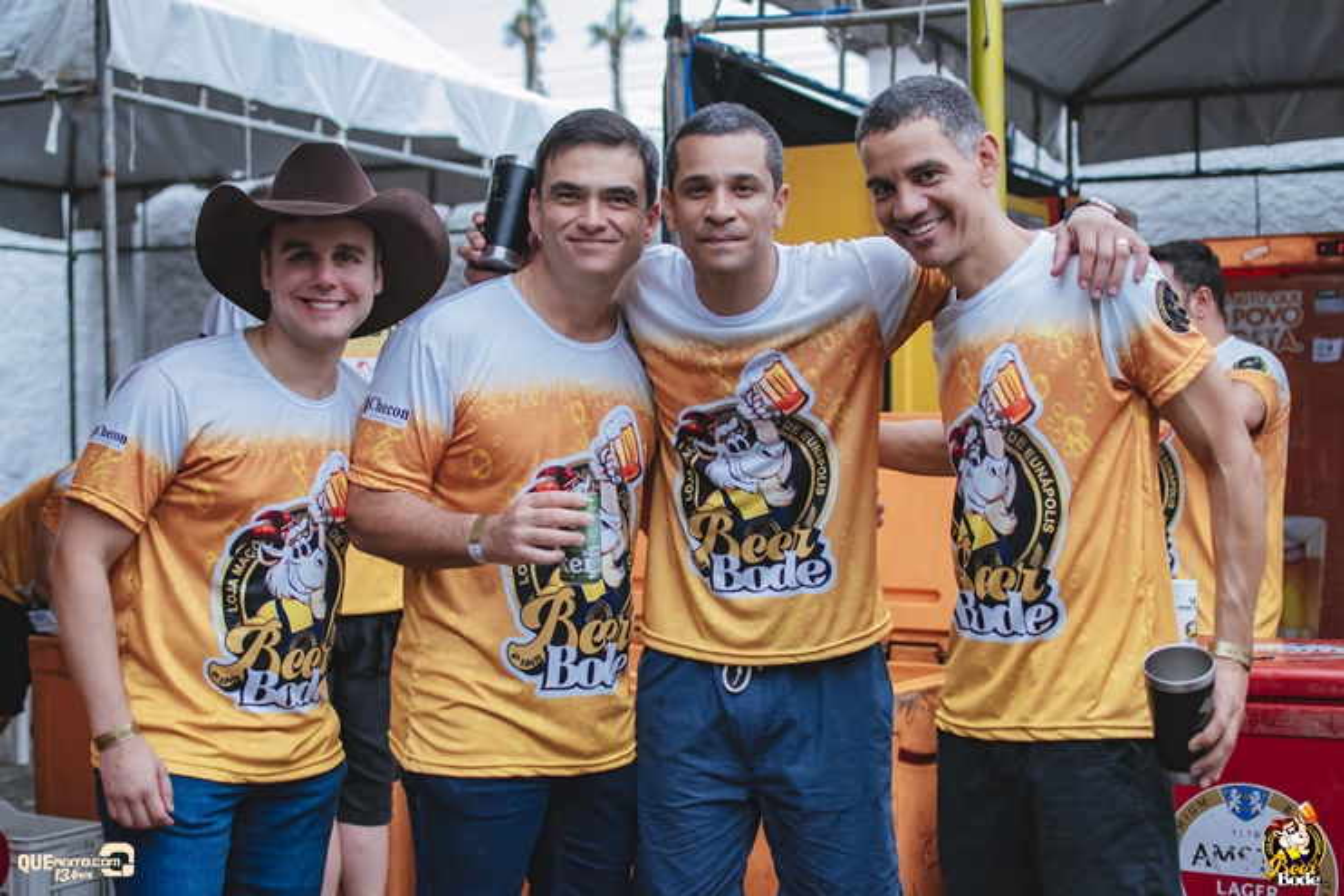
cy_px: 448
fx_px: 1960
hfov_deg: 37.8
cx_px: 672
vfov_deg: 25.8
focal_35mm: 52
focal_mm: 35
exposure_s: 1/2000
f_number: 2.8
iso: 2500
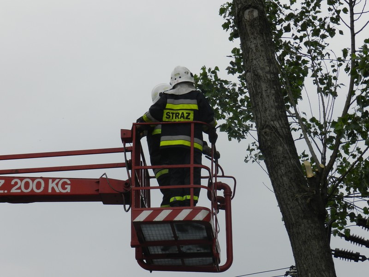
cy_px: 138
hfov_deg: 13.6
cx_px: 184
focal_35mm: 145
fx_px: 1546
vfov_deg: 10.2
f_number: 5.1
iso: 160
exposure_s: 1/800
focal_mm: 25.7
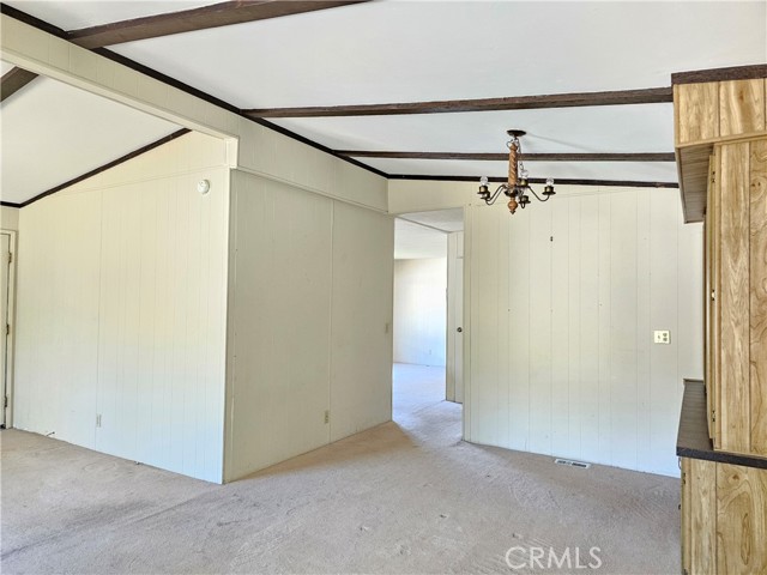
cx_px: 384
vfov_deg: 58.9
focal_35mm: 23
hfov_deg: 73.9
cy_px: 288
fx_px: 510
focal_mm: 6.3
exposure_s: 1/120
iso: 800
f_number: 1.7
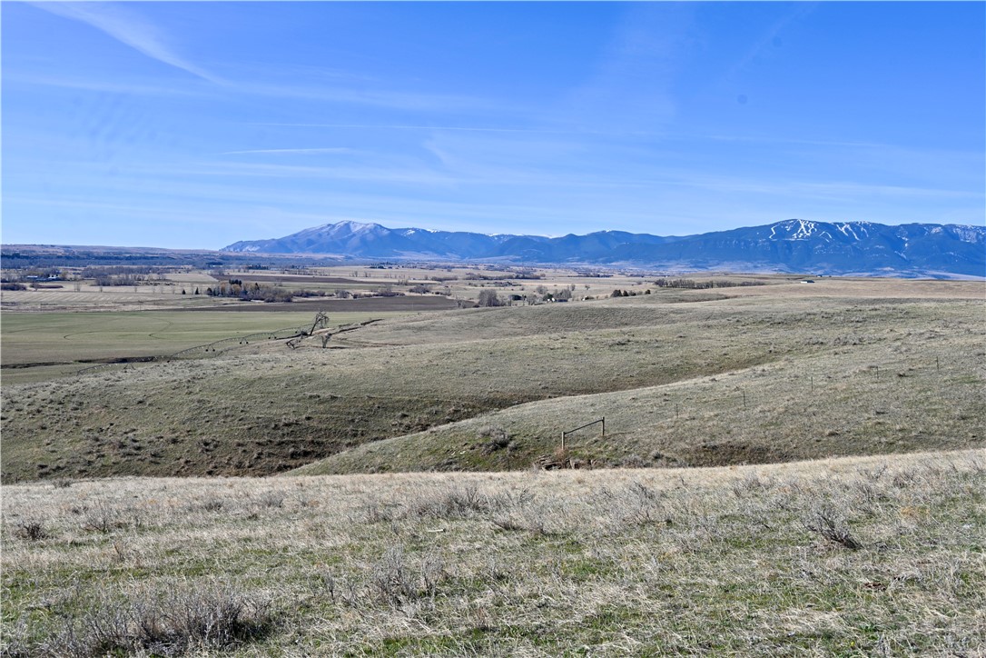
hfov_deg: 48.5
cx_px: 493
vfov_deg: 33.4
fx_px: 1095
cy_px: 329
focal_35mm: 40
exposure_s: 1/400
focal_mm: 40
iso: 100
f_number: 7.1
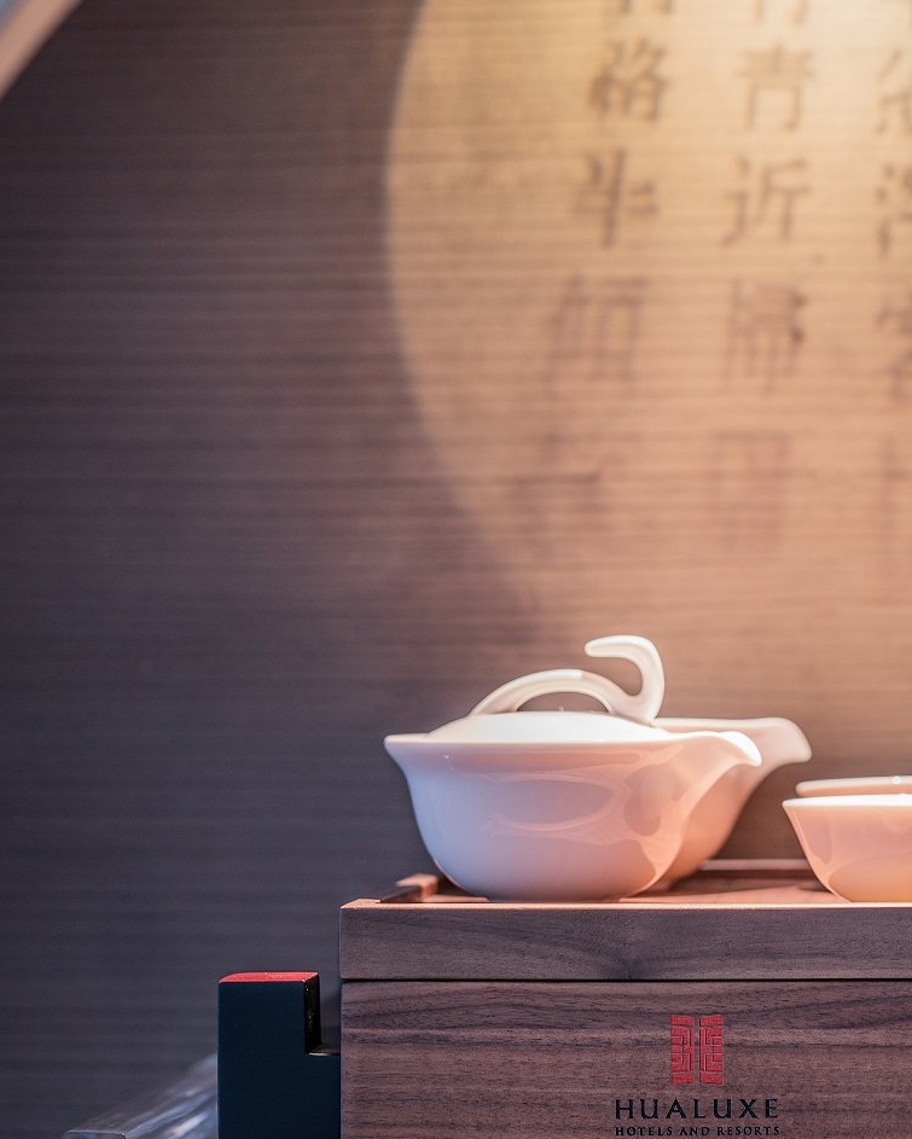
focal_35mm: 98
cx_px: 767
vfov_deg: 19.6
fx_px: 3305
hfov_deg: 15.6
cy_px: 583
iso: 100
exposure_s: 1/10
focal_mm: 50
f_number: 2.8
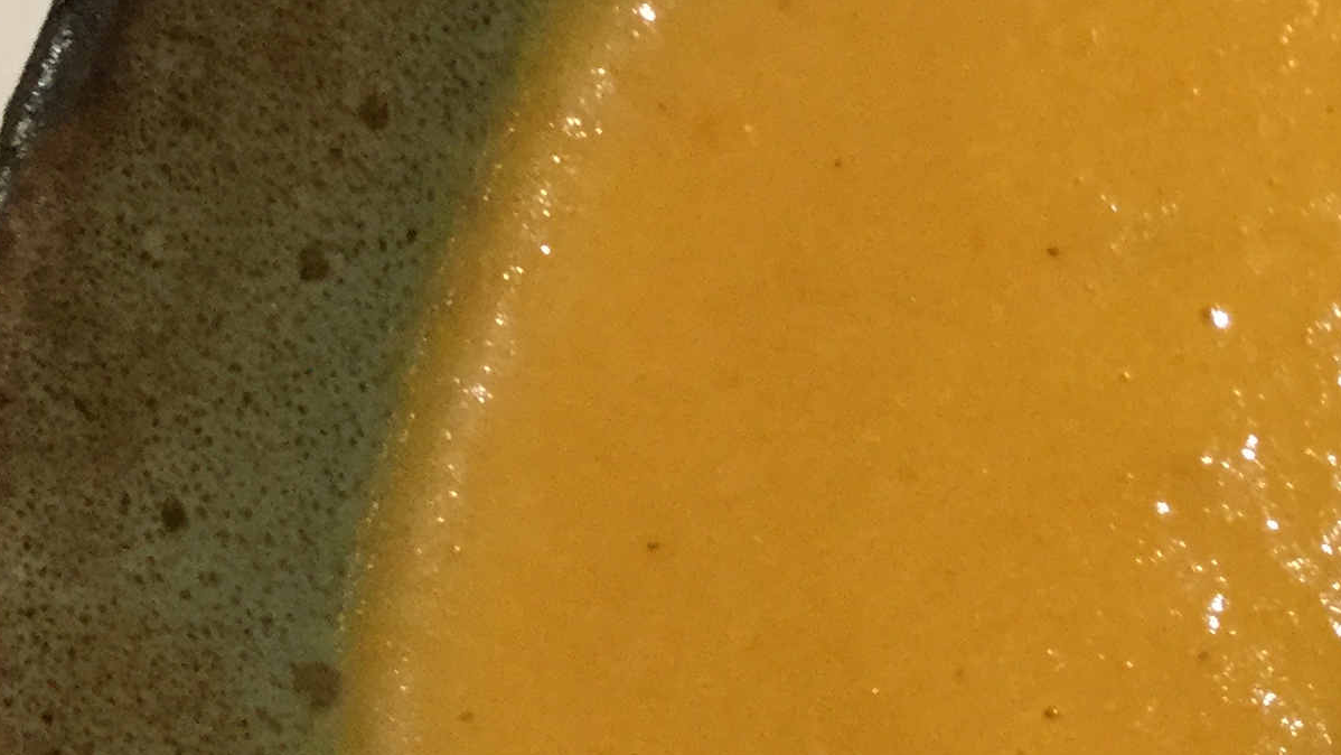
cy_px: 518
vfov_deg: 13.1
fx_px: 3271
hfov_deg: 21.4
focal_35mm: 92
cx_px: 1650
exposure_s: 1/33
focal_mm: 3.3
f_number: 2.4
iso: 125
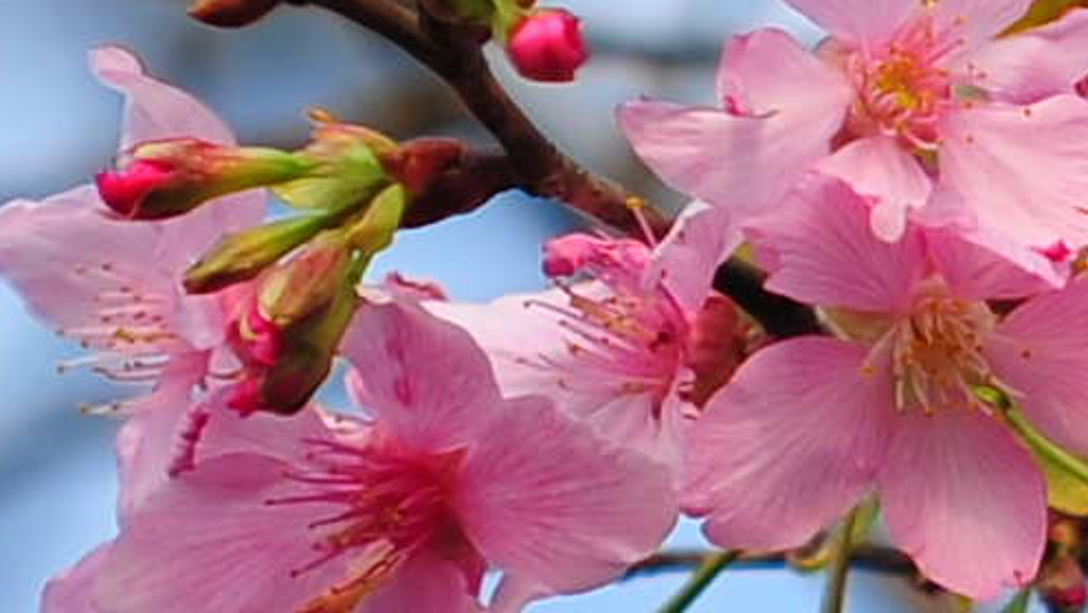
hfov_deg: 5.3
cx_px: 925
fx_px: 11719
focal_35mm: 406
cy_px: 437
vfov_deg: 3.0
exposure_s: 1/1000
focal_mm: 200
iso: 200
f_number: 3.2
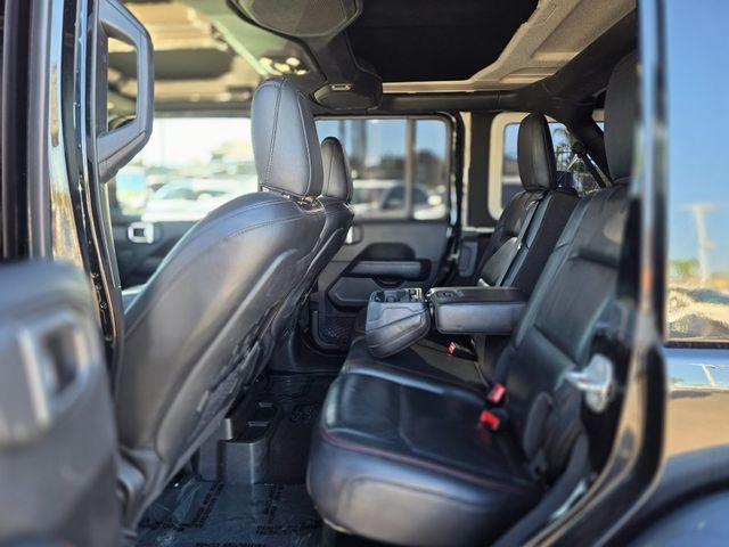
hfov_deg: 73.9
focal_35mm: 23
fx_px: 484
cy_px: 274
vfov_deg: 58.9
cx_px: 364
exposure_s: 1/180
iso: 200
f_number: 1.7
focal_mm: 6.3
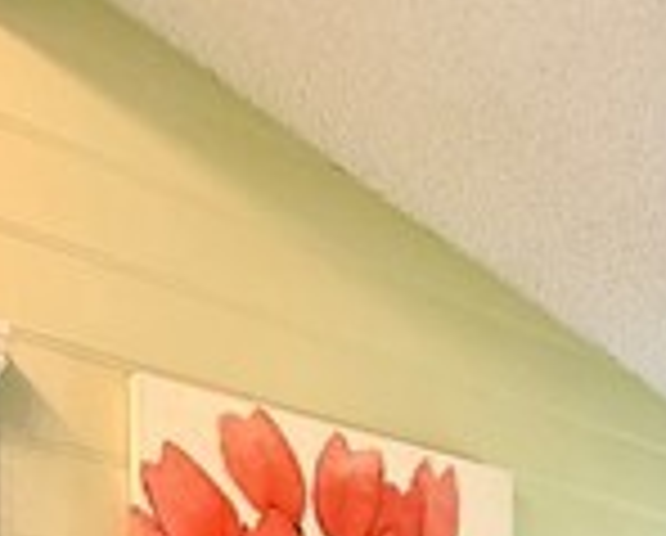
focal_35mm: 59
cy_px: 860
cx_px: 536
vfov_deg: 20.9
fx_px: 1165
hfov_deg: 31.1
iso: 200
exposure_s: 1/60
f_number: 2.2
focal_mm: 2.22
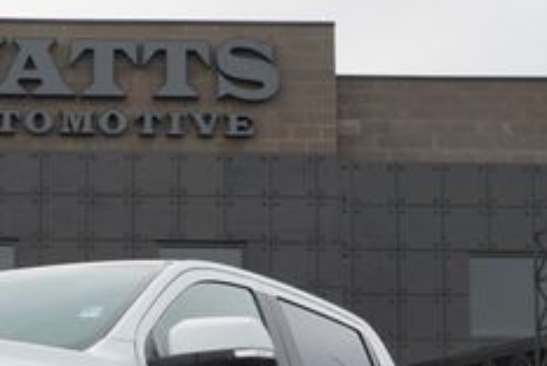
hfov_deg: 14.3
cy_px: 434
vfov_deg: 9.7
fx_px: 2130
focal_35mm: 140
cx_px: -38
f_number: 5
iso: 100
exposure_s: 1/100
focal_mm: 34
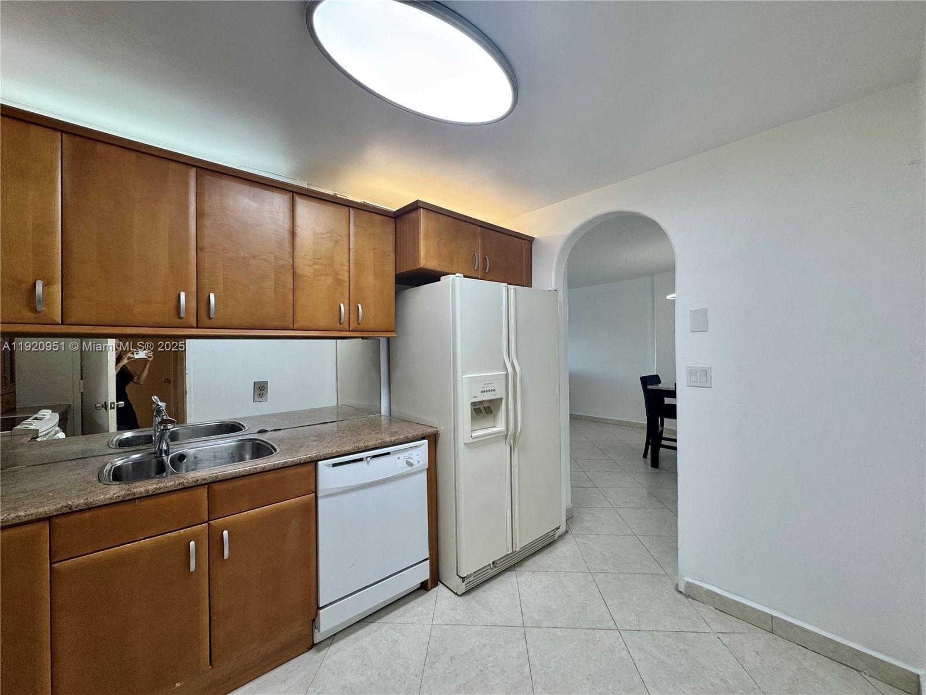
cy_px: 348
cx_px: 463
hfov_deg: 102.1
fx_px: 375
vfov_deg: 85.7
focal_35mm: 14
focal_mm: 2.22
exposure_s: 1/120
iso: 100
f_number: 2.2
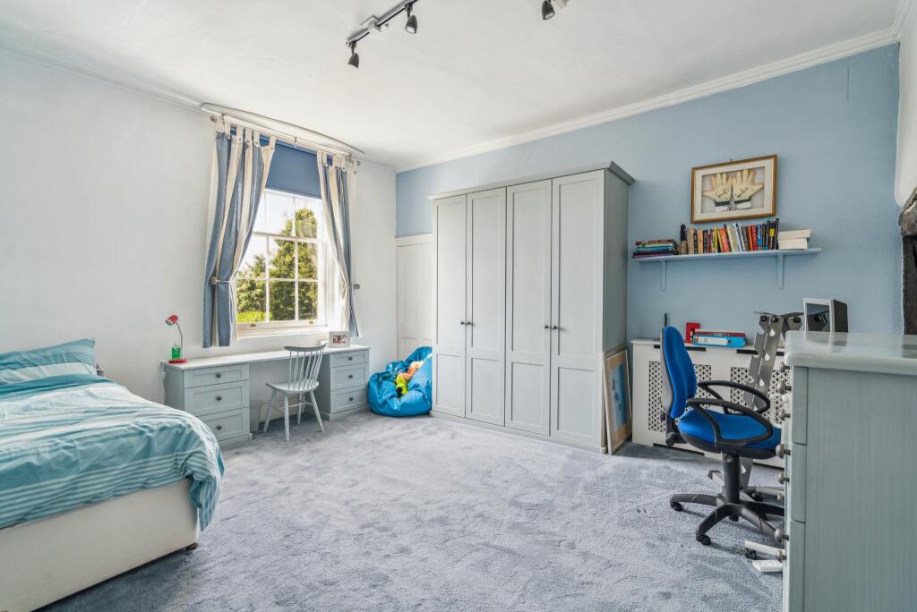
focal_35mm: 16
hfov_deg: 96.7
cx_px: 458
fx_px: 408
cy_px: 306
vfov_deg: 73.8
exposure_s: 1/50
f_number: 5
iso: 640
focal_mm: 16
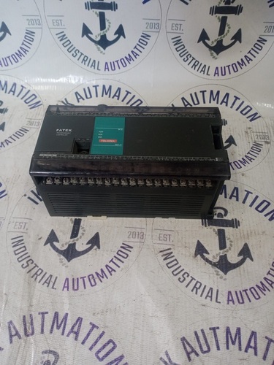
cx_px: 137
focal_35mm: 28
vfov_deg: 63.4
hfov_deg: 49.7
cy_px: 182
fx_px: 296
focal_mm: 4.05
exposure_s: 1/33.3
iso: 496
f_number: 1.8
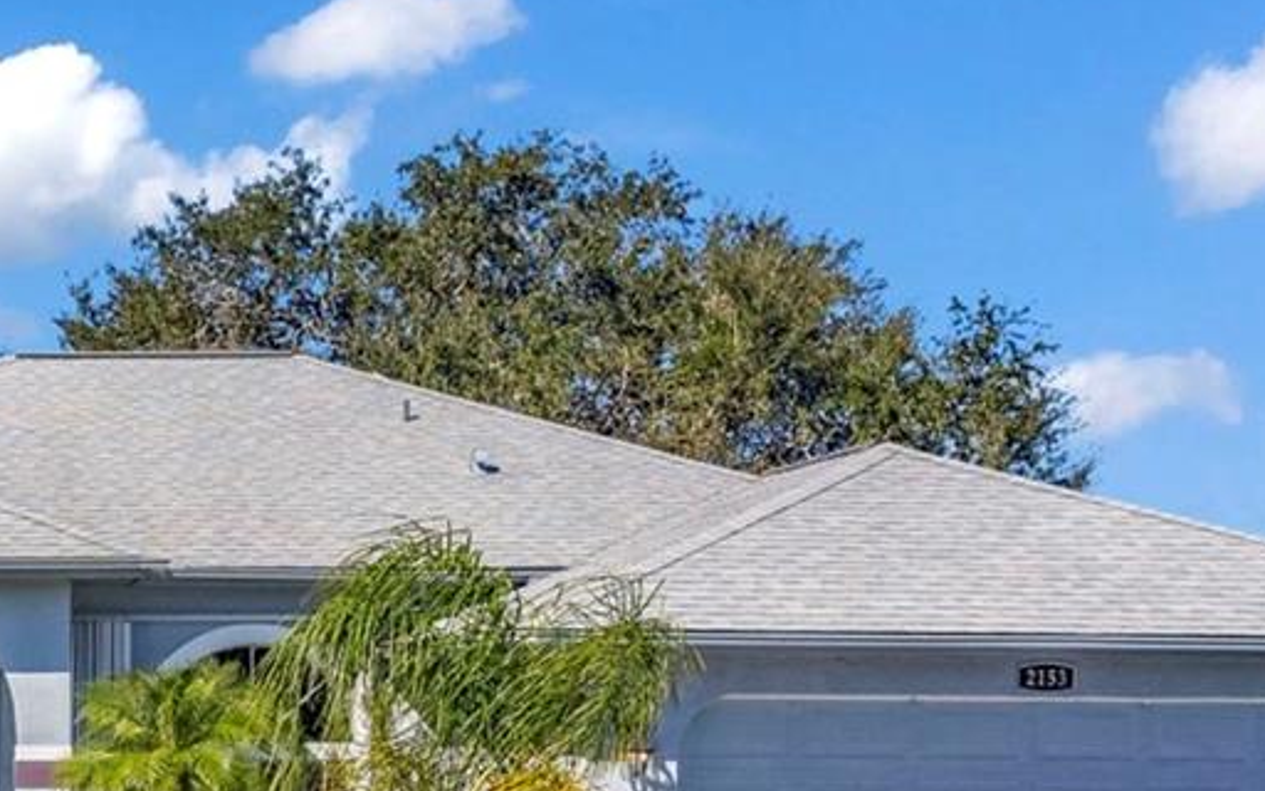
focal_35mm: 70
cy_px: 891
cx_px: -104
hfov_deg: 27.1
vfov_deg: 17.9
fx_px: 2413
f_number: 2.8
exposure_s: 1/2500
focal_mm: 8.38
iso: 120
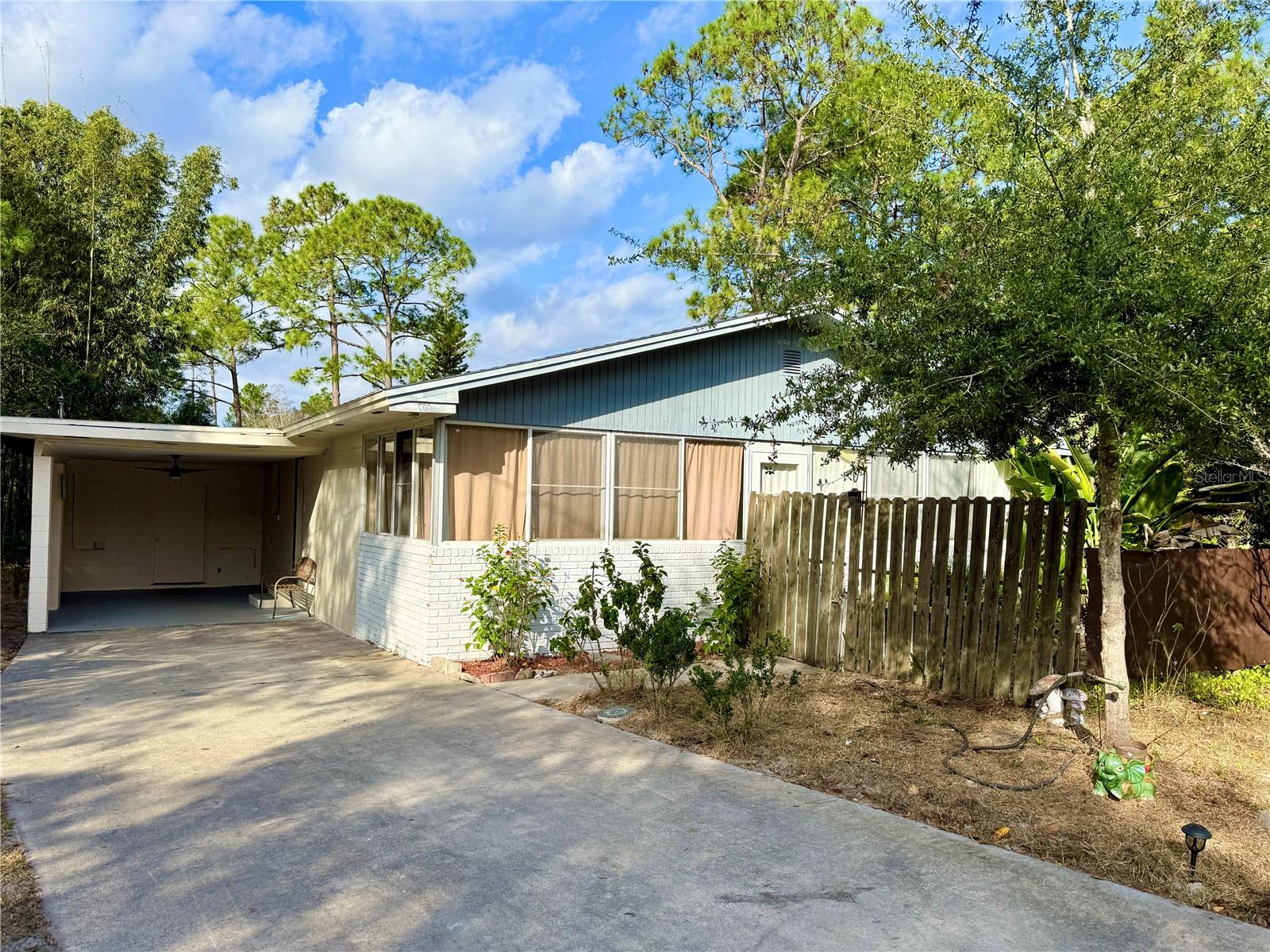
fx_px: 881
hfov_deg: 71.6
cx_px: 635
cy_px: 476
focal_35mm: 24
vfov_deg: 56.8
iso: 80
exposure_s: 1/4167
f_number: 1.78
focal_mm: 6.76
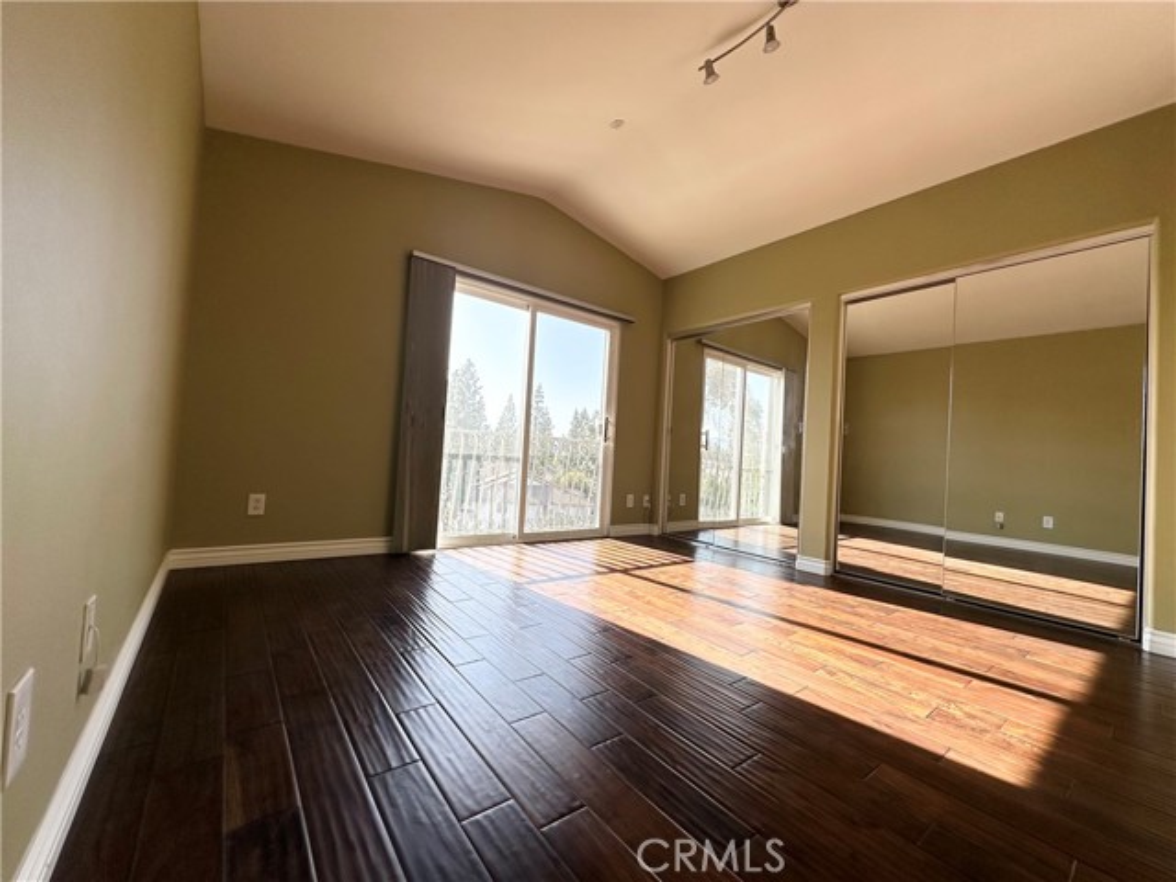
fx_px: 476
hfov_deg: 102.1
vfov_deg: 85.7
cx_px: 588
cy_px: 441
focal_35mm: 14
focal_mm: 2.22
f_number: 2.2
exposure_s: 1/351
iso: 40
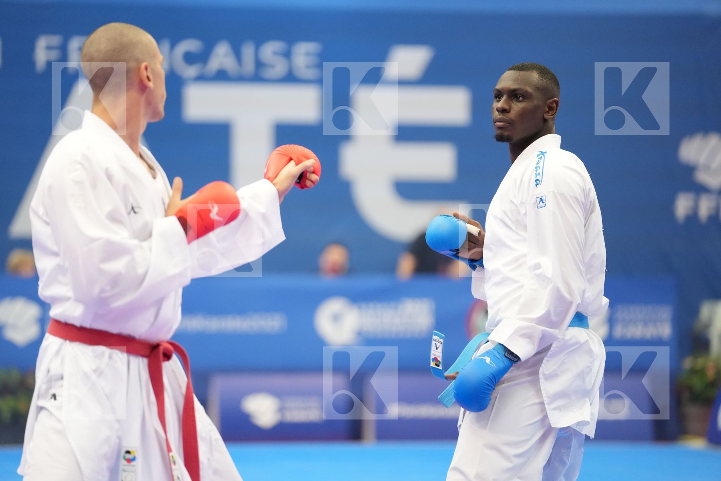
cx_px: 360
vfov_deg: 8.2
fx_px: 3344
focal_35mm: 167
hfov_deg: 12.3
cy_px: 240
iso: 3200
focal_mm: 167
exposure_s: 1/1000
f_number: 2.8
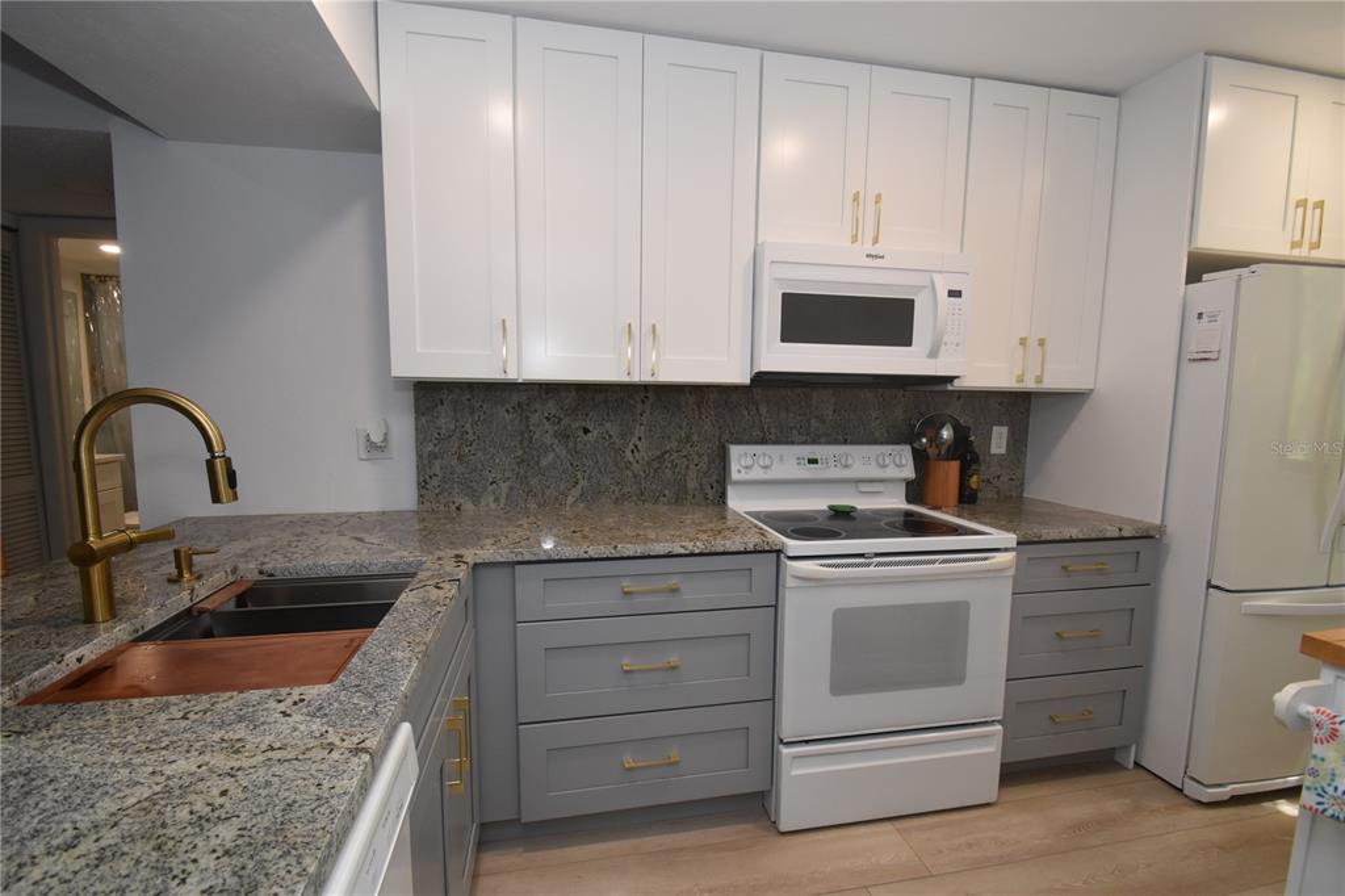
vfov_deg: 77.3
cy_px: 448
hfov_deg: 100.4
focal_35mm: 15
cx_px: 672
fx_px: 560
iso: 800
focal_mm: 10
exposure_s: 1/100
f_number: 5
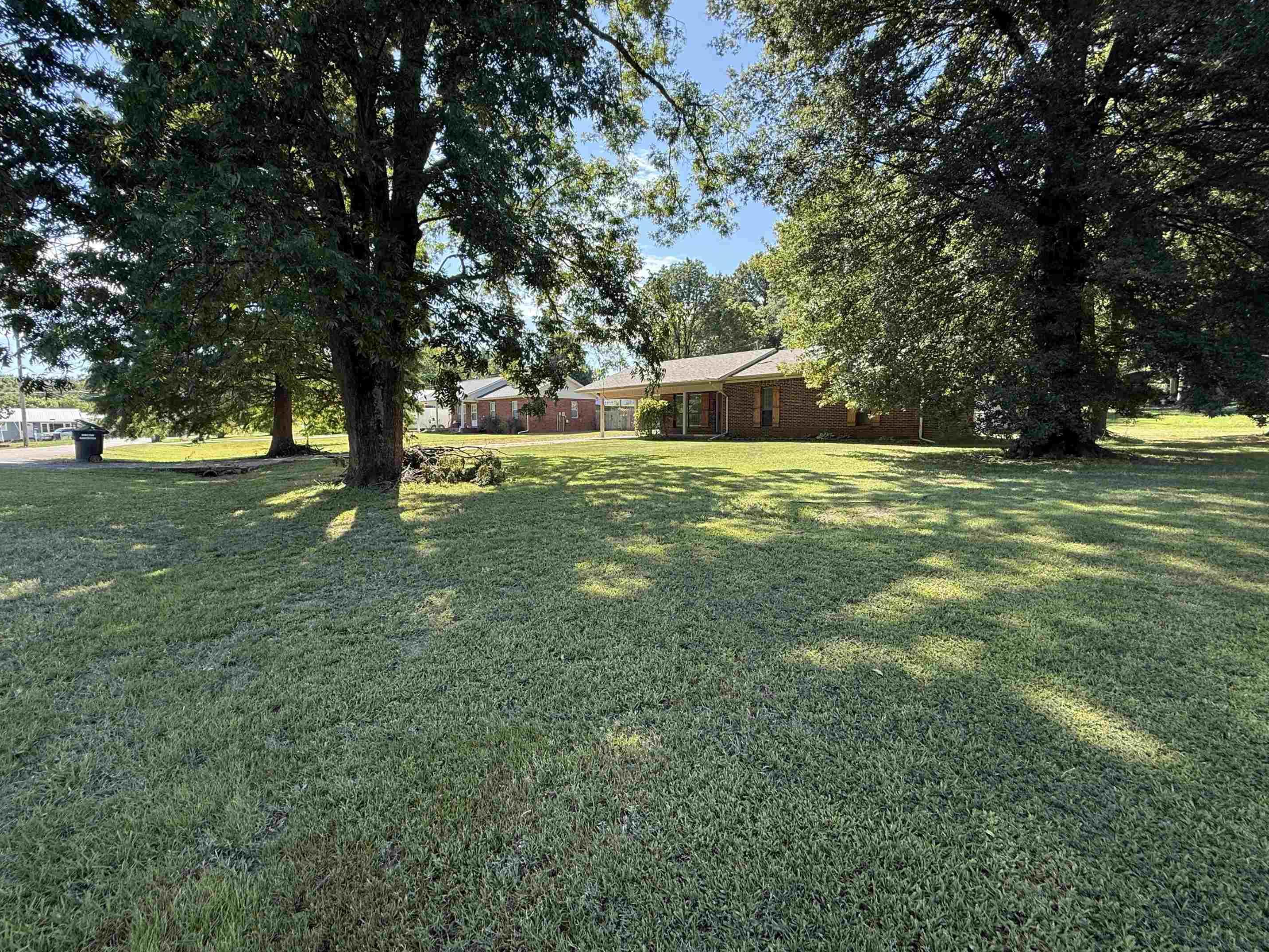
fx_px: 550
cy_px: 472
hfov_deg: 98.1
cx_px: 606
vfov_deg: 81.7
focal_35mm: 15
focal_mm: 2.22
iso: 64
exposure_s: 1/421
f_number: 2.2
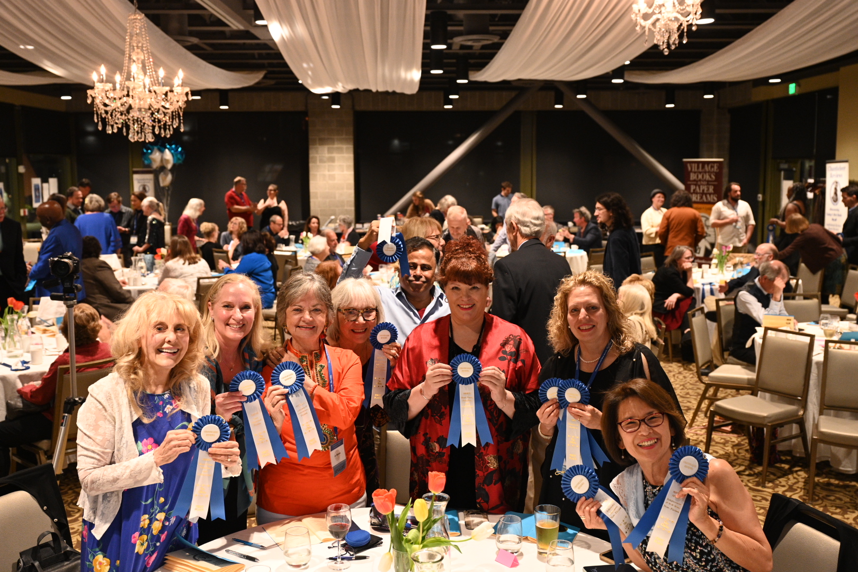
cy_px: 286
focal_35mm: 38
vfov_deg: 35.1
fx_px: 906
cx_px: 429
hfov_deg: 50.7
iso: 2000
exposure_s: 1/60
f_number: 4
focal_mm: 38
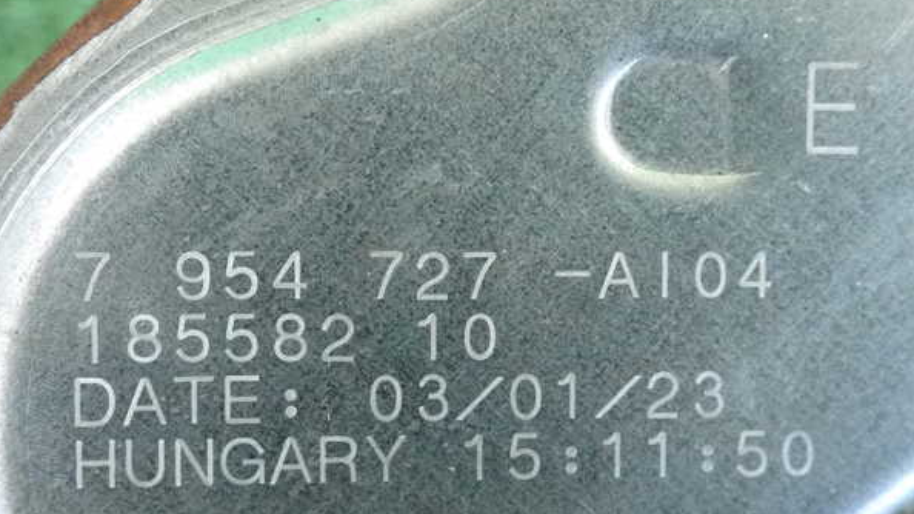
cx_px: 454
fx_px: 1333
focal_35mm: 55
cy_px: 299
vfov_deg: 21.8
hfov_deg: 37.9
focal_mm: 9.01
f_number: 3.2
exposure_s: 1/125
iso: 2000
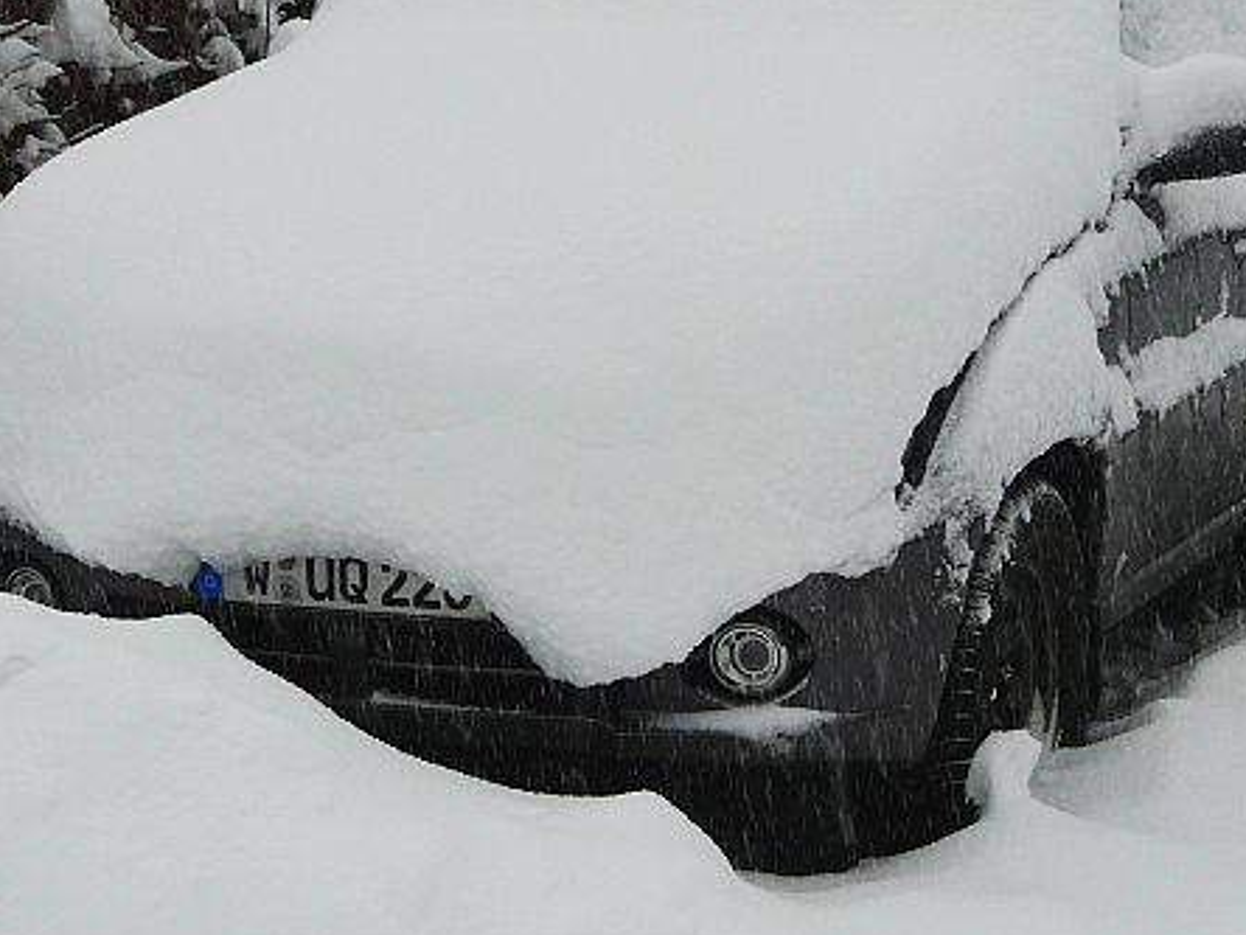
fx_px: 4103
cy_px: 300
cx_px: 626
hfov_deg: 17.3
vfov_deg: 13.0
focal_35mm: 114
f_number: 4
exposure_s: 1/160
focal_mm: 12.9
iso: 100
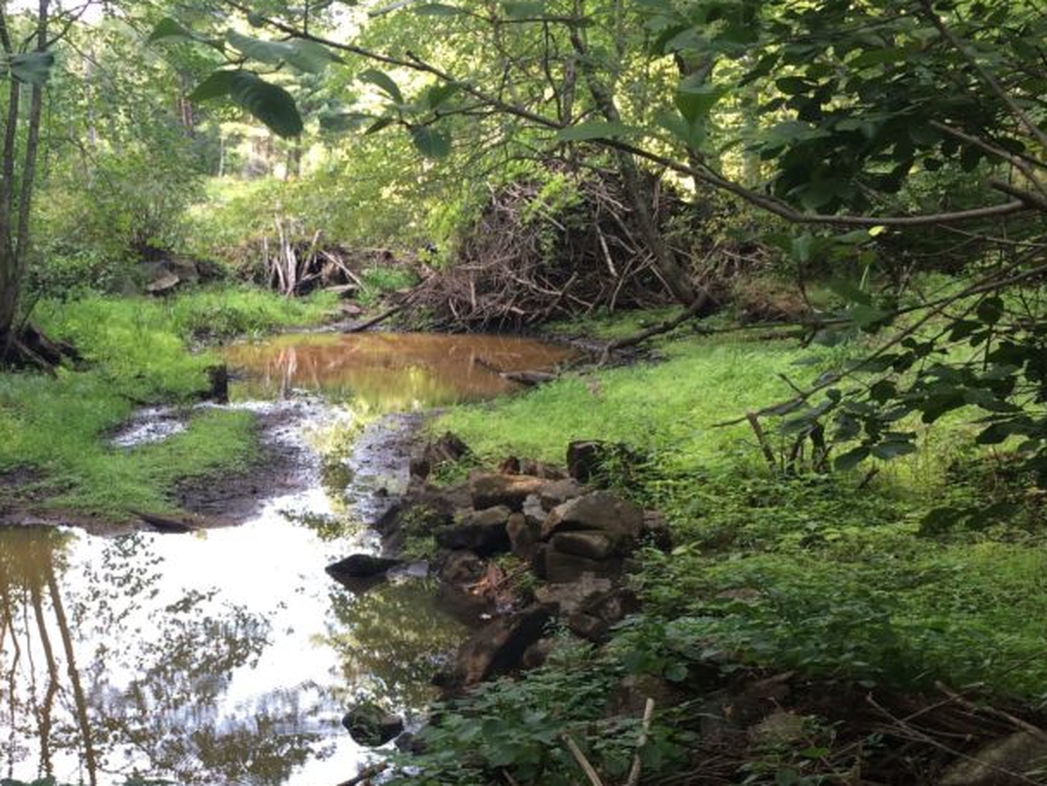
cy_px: 624
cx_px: 247
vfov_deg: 29.1
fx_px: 1483
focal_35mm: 49
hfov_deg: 37.8
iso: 40
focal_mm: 4.15
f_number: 2.2
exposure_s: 1/60
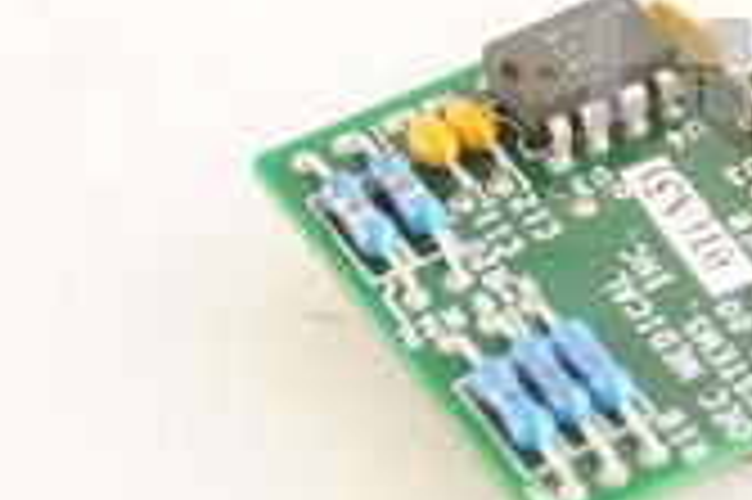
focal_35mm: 180
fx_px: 3756
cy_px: 16
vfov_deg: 7.6
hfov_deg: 11.1
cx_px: 1040
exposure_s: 1/125
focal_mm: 50
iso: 1600
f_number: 10
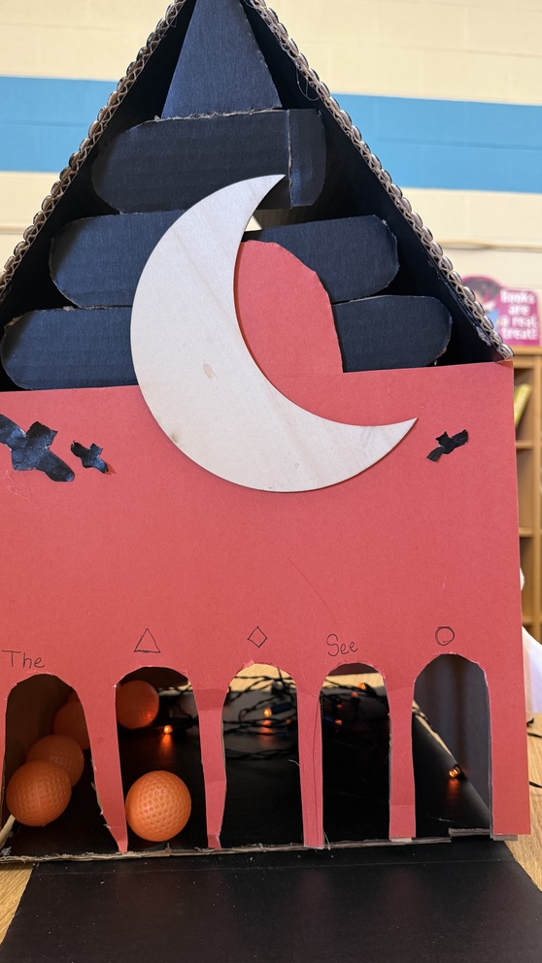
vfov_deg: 69.9
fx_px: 690
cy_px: 486
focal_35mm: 27
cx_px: 247
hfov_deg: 42.9
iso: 250
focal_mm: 6.76
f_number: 1.78
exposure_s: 1/60
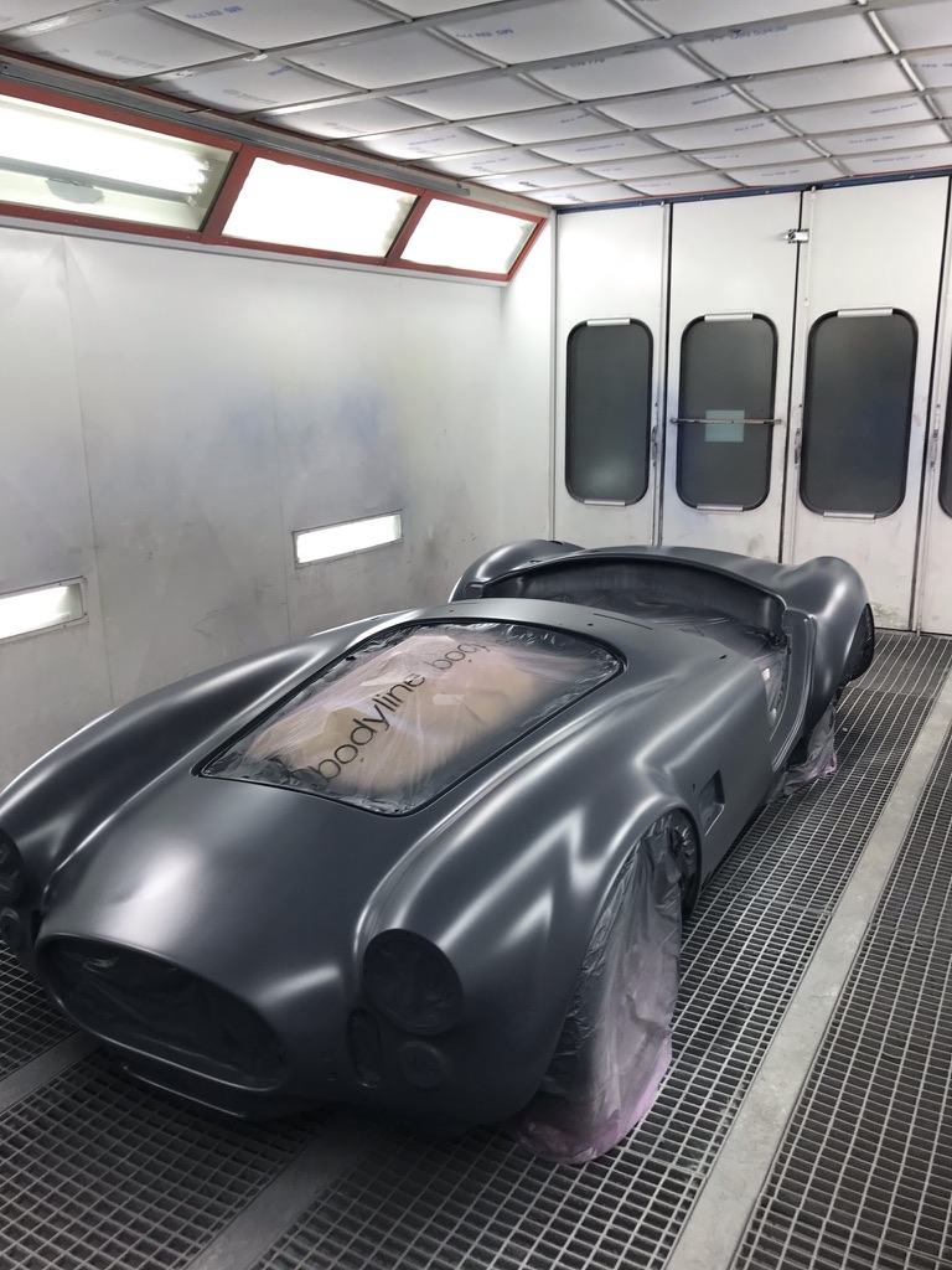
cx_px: 476
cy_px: 635
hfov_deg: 49.7
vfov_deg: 63.4
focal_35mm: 28
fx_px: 1027
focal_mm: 3.99
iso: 20
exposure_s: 1/50
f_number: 1.8
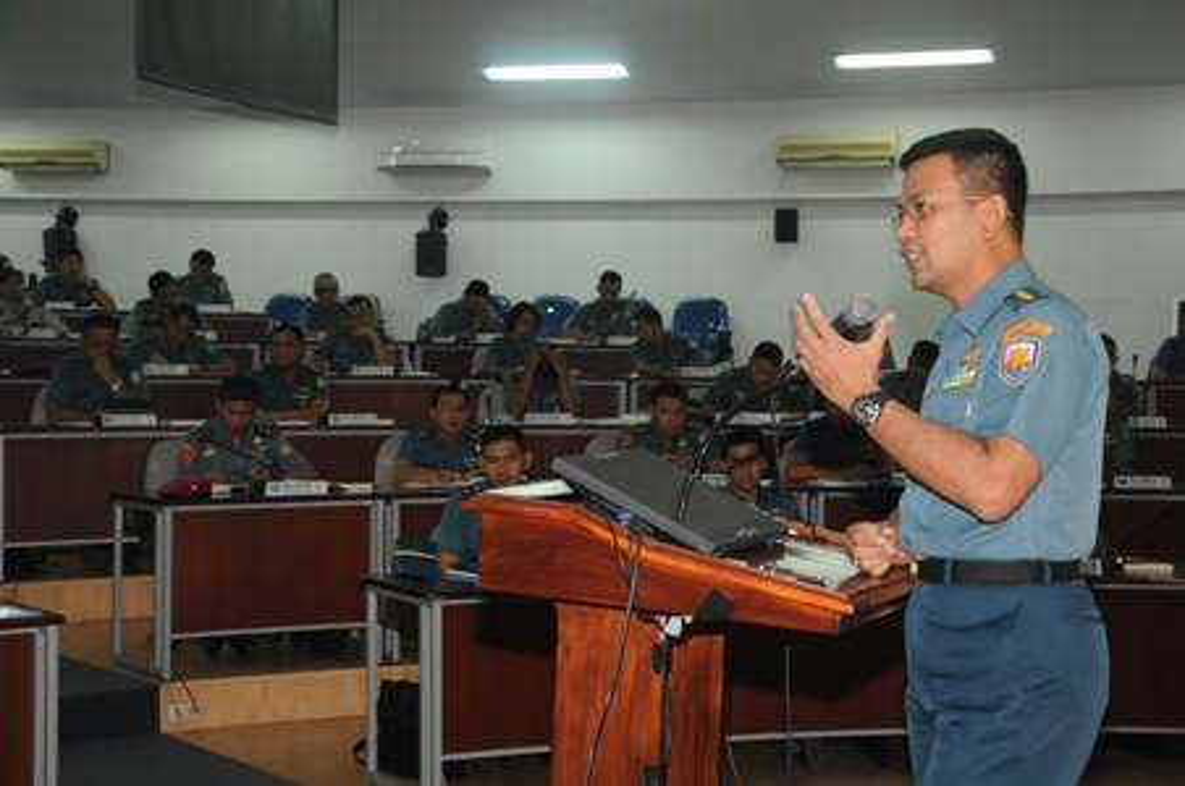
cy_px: 393
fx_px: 2219
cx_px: 592
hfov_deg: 29.9
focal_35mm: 68
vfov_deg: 20.1
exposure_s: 1/60
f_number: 7.1
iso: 800
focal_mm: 45
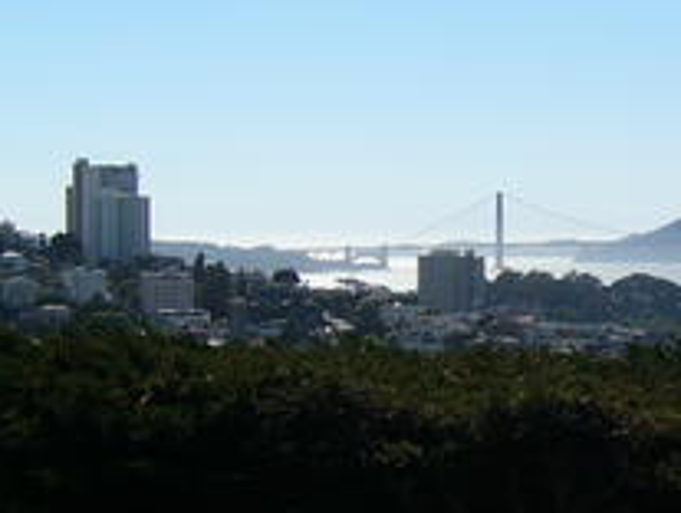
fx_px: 2128
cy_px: 230
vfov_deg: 13.7
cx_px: 576
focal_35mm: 108
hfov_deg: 18.0
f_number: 8
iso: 50
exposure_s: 1/320
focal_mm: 5.8
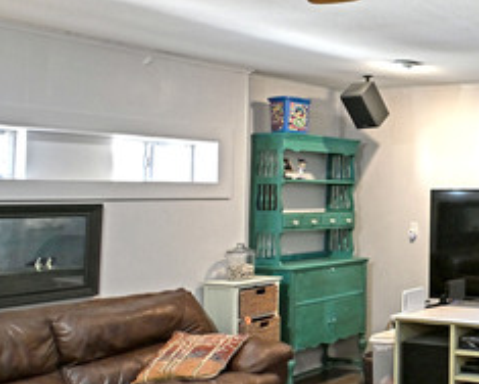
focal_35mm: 46
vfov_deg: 32.7
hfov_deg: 30.9
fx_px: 652
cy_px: 172
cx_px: 632
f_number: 3.5
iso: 400
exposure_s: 1/20
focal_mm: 12
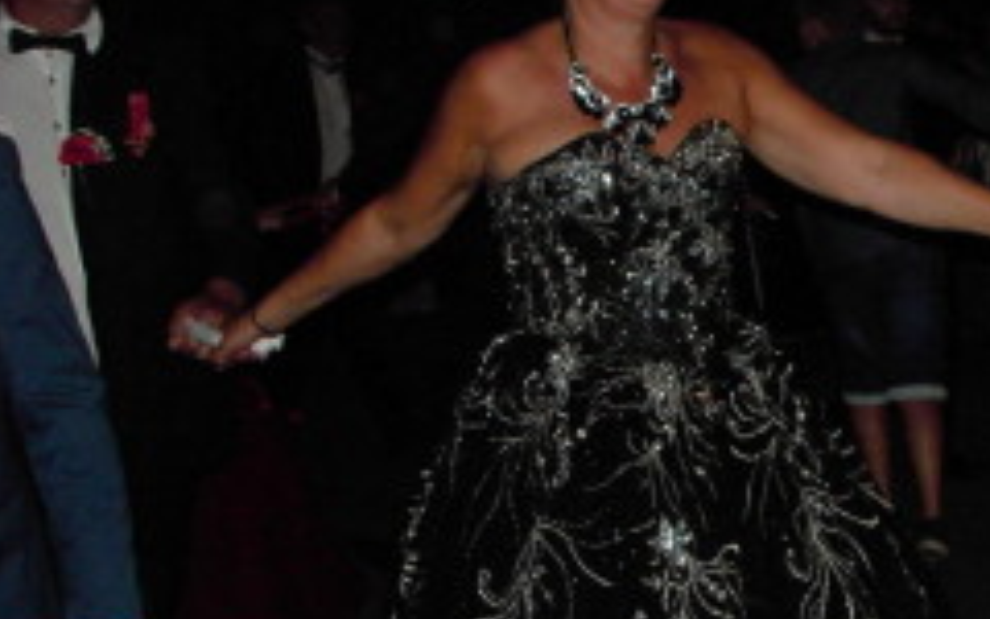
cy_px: 326
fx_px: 2455
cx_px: 949
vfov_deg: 14.4
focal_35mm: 91
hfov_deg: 22.1
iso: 200
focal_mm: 6.6
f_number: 2.8
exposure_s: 1/51
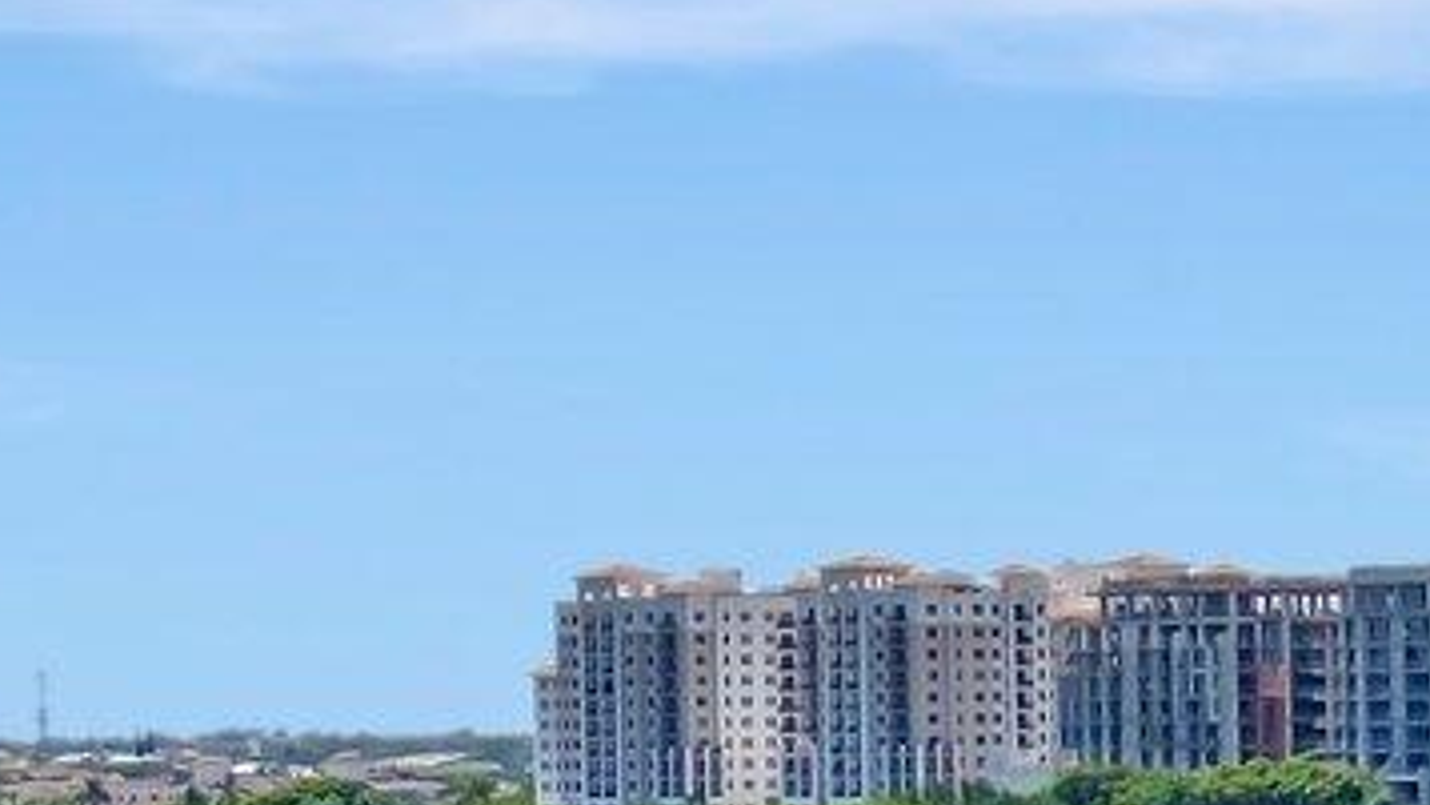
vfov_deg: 6.1
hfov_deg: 10.5
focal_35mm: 198
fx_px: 7509
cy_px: 907
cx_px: 2051
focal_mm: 22
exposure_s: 1/3200
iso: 640
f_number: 8
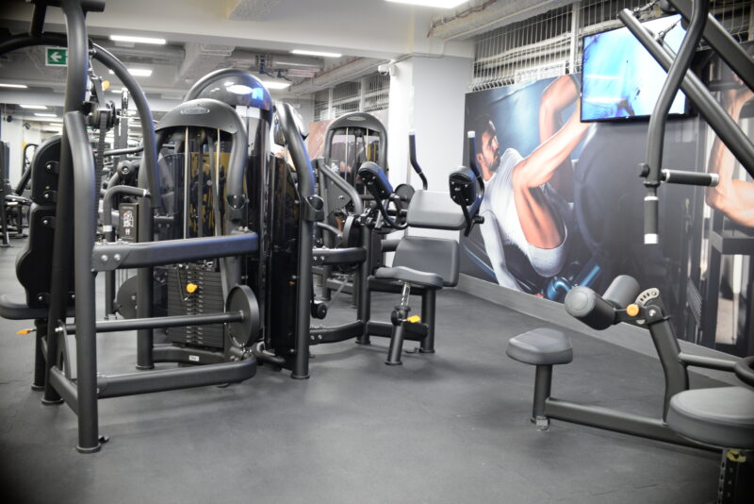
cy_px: 252
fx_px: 733
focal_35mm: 35
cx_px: 377
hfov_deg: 54.4
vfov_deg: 37.9
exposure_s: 1/13
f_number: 5.6
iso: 1600
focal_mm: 35
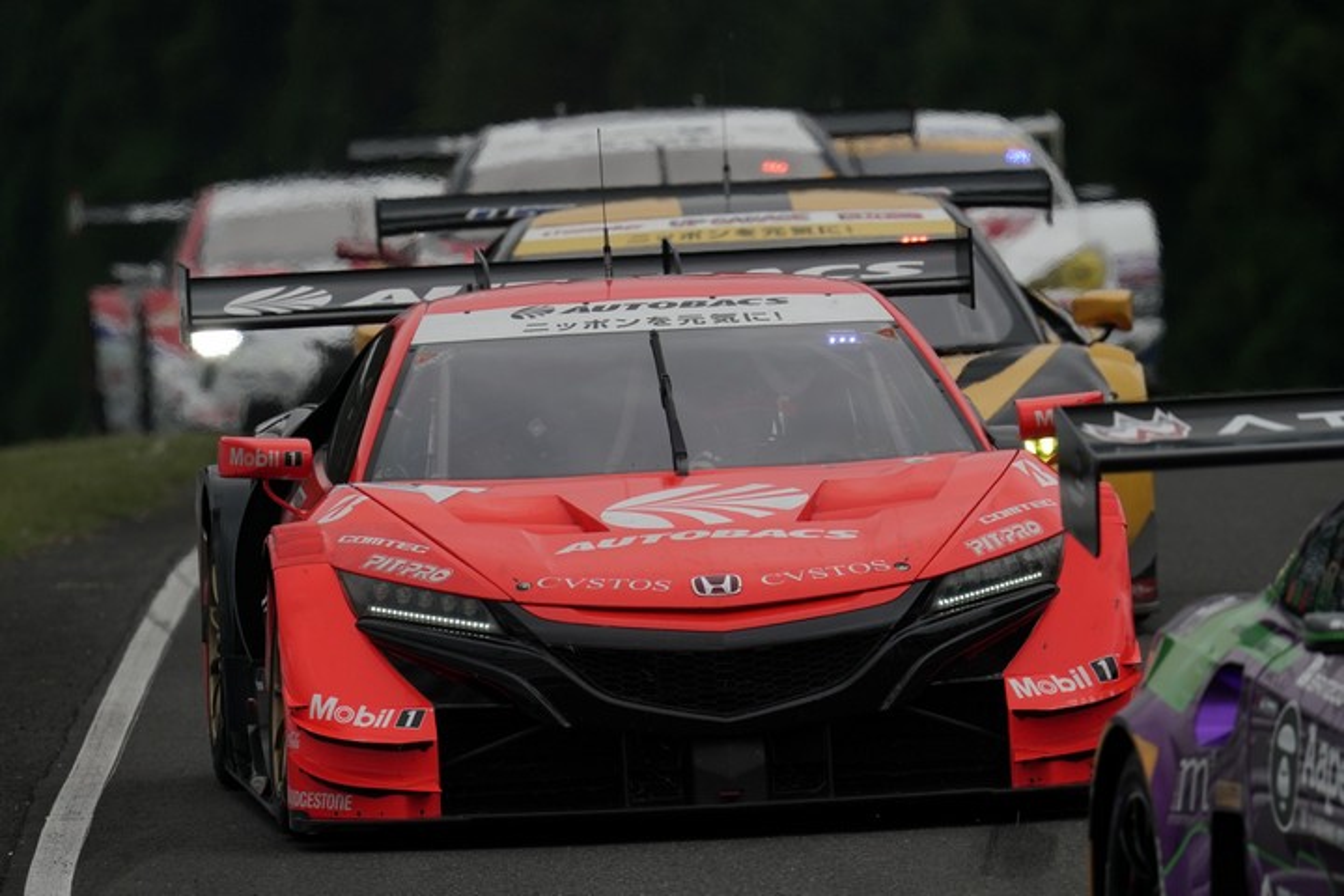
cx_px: 672
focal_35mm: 840
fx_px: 31358
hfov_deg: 2.5
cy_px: 448
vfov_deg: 1.6
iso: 640
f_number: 10
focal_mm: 840
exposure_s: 1/800
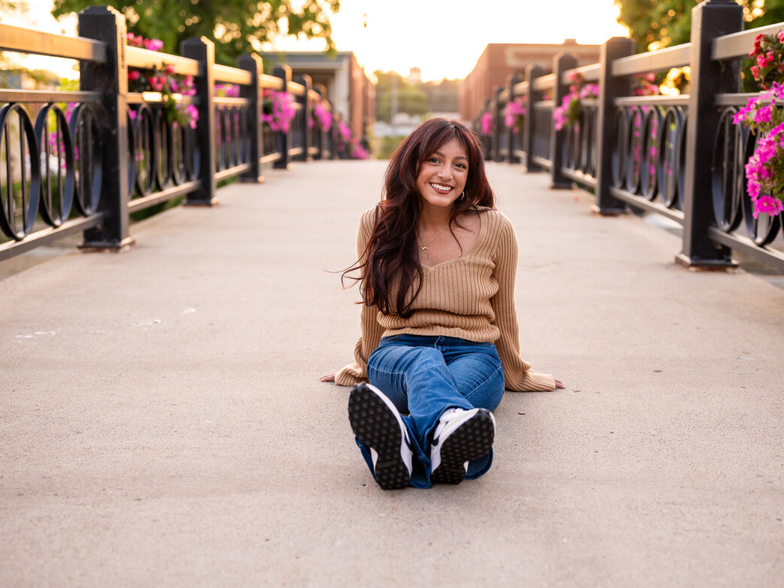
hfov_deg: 34.9
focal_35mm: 55
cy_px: 296
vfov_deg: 26.6
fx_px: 1246
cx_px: 408
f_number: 2.8
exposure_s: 1/250
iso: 250
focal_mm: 50
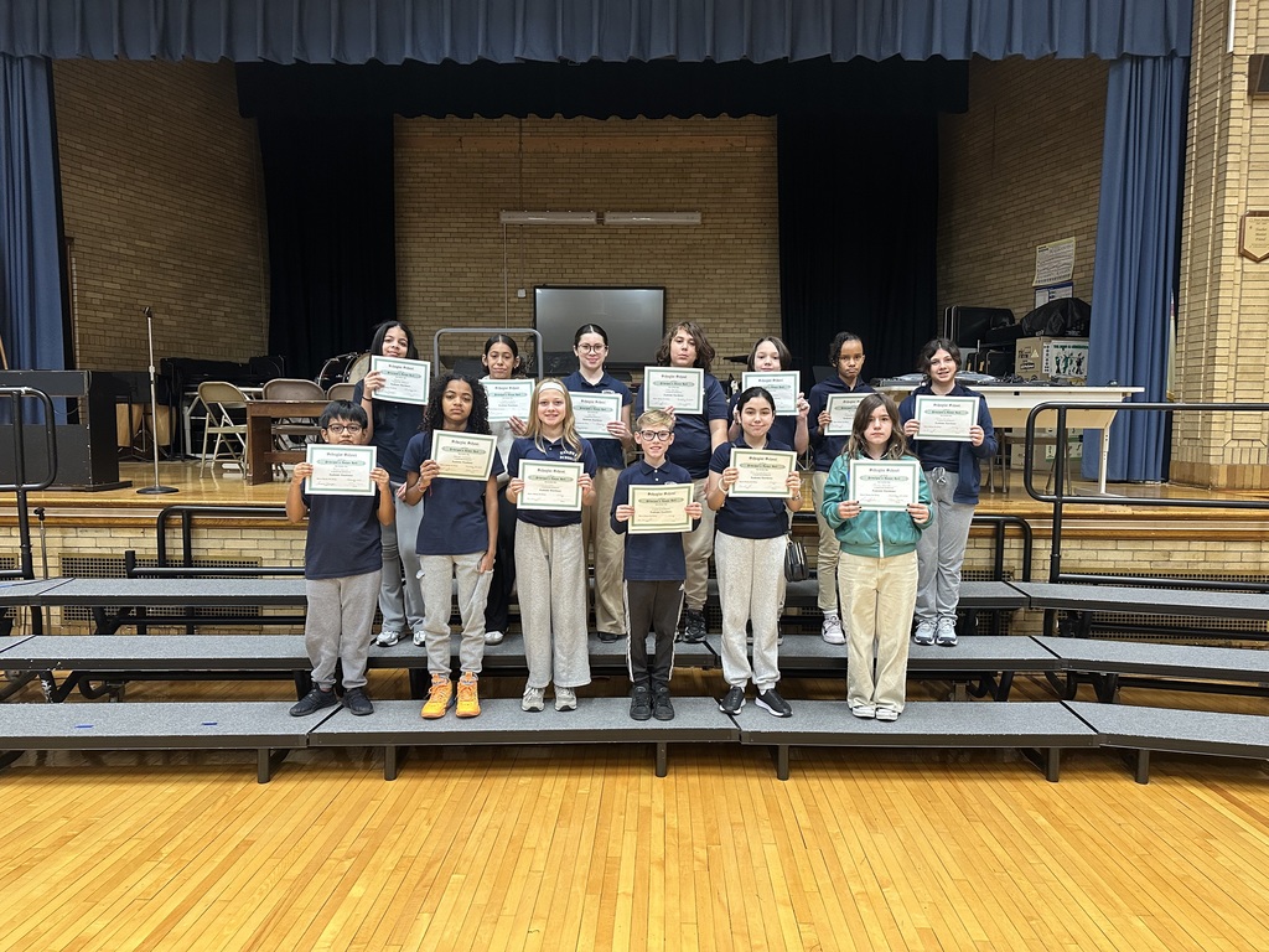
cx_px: 634
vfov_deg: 56.8
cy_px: 476
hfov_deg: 71.6
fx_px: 880
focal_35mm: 24
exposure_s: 1/60
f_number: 1.78
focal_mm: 6.86
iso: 320
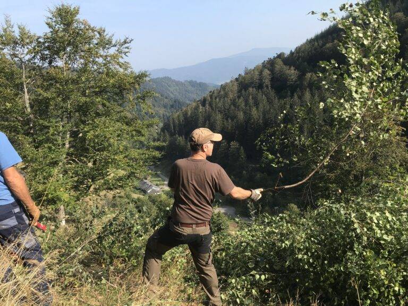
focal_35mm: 28
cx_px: 204
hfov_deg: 63.4
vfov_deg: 49.7
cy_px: 153
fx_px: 330
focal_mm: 3.99
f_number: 1.8
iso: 20
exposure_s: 1/1041
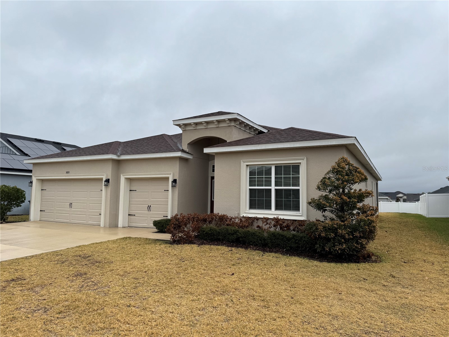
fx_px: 311
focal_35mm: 24
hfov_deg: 71.6
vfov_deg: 56.8
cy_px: 168
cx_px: 224
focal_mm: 6.76
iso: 80
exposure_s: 1/1366
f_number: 1.78
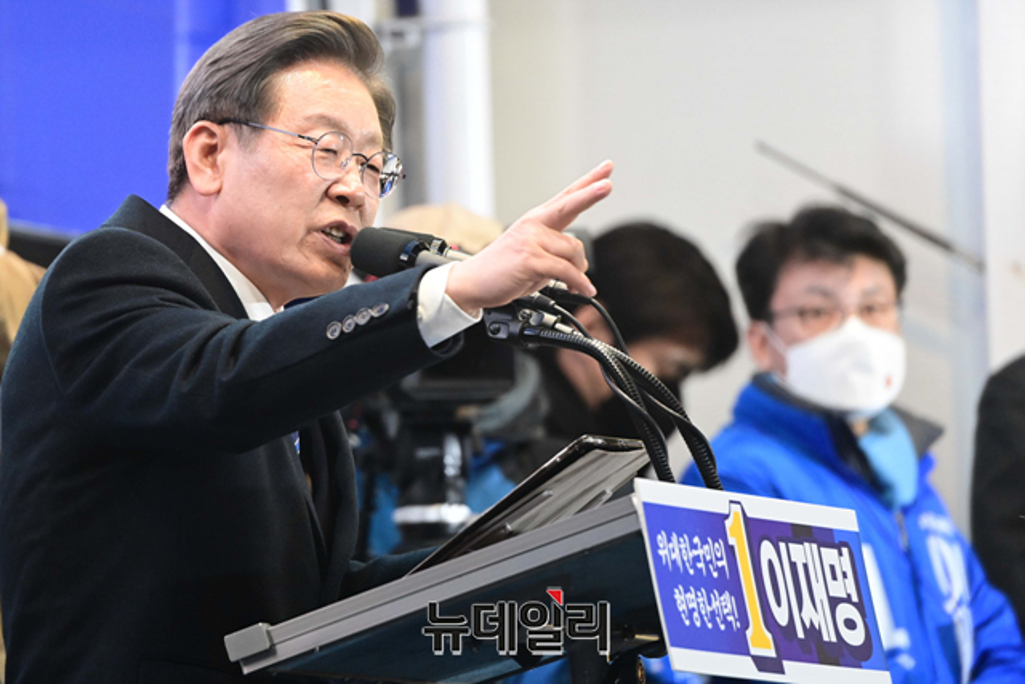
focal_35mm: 400
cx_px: 512
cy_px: 342
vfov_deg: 3.4
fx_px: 11391
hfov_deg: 5.2
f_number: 5.6
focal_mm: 400
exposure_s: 1/500
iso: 7200
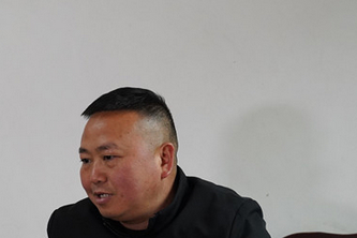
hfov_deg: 22.3
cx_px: 29
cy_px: 247
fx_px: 883
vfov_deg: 15.1
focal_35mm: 89
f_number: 4.5
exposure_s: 1/125
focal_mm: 37
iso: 4000
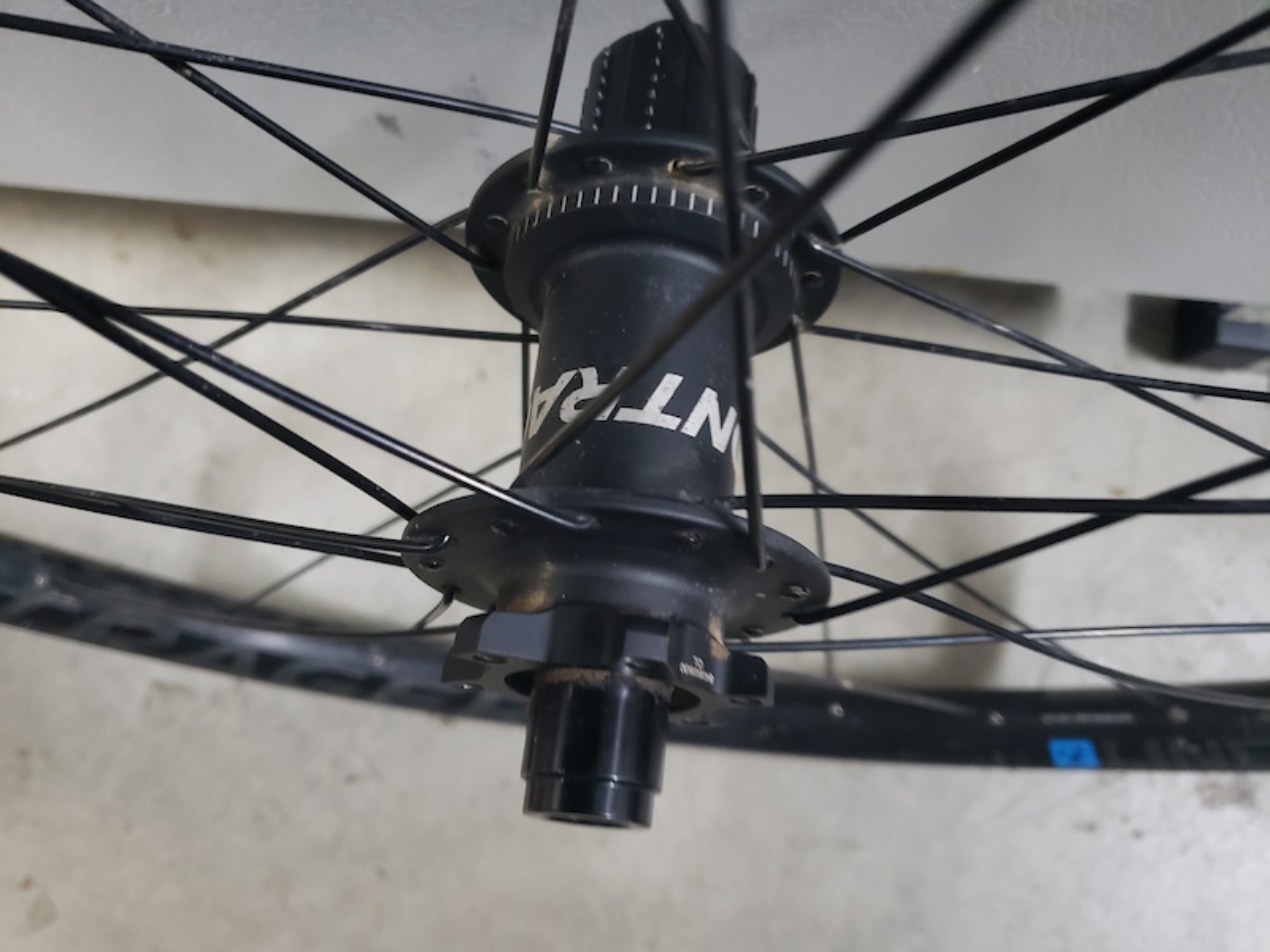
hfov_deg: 67.3
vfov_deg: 53.1
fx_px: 954
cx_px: 635
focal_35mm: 26
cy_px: 476
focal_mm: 4.3
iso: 250
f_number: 1.5
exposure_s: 1/13
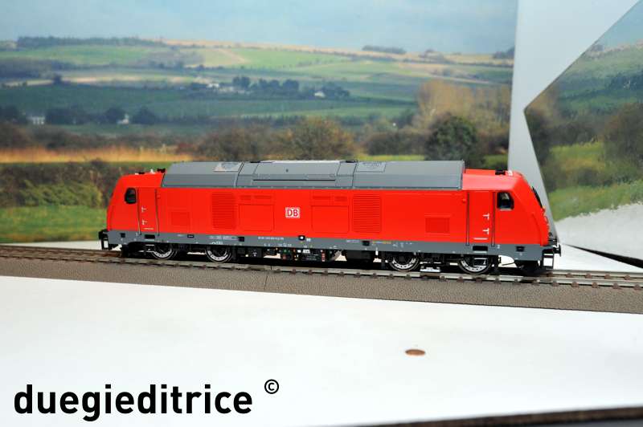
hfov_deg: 54.5
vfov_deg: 37.8
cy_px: 214
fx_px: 625
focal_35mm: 35
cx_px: 322
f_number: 13
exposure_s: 1/60
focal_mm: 35
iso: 400
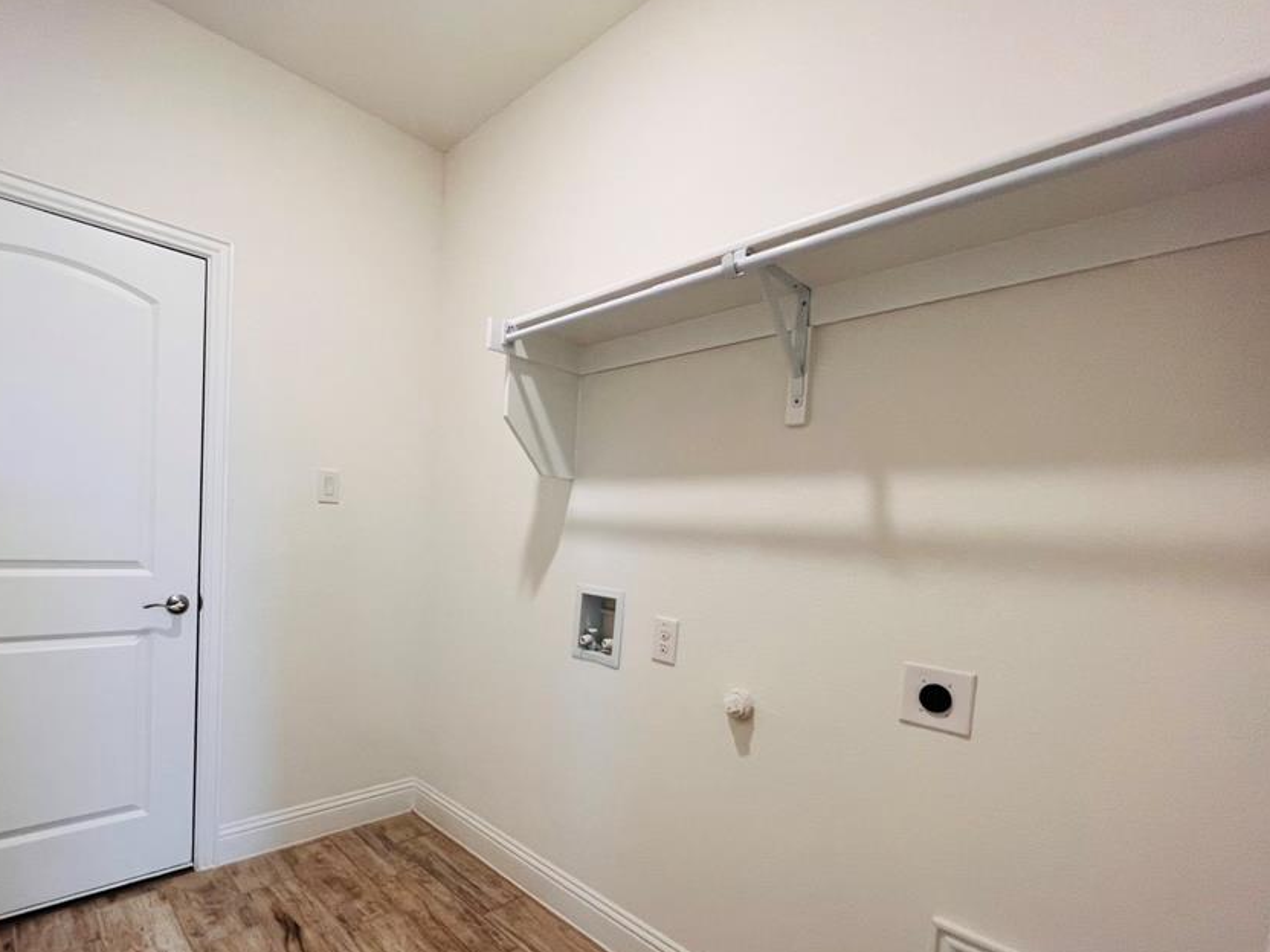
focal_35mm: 16
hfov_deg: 93.8
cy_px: 572
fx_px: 587
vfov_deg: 77.2
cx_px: 540
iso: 200
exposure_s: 1/120
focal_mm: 1.57
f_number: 1.8
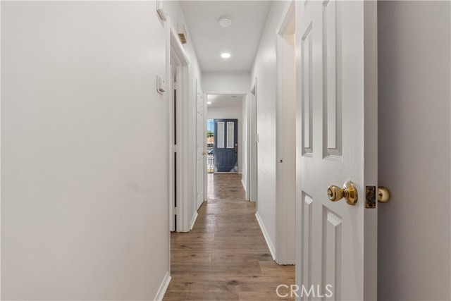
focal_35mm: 15
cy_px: 150
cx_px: 226
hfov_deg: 100.4
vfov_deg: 77.4
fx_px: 188
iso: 400
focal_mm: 10
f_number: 8
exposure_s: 1/30
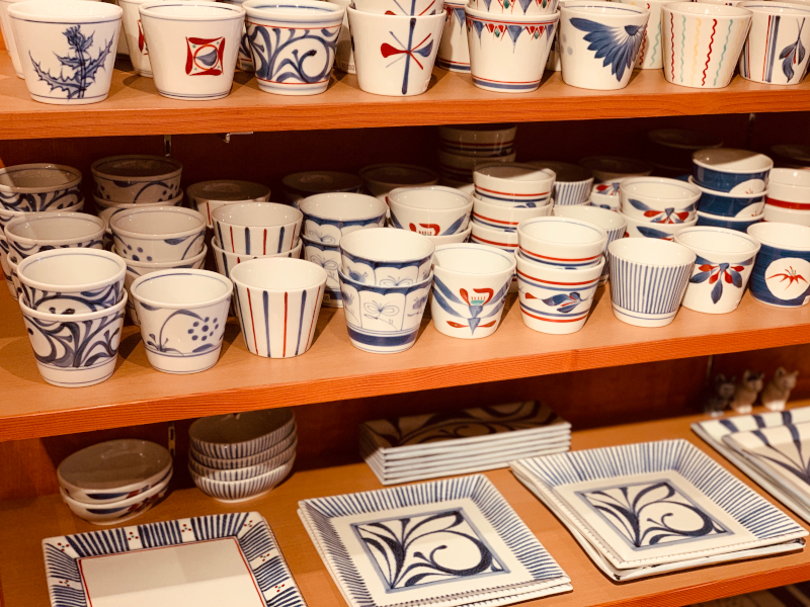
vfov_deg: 28.0
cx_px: 405
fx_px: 1217
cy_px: 304
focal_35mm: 52
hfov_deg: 36.8
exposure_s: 1/50
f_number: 2.4
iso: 160
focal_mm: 6
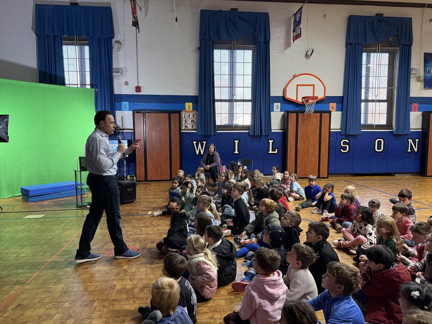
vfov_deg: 56.8
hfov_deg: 71.6
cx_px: 216
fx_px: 300
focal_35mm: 24
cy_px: 162
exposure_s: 1/60
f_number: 1.78
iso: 500
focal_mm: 6.76
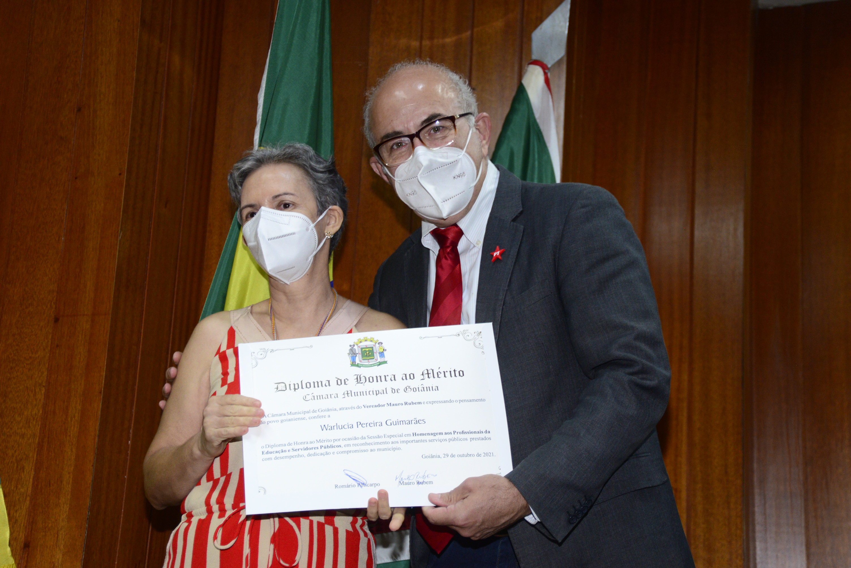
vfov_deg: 20.9
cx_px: 426
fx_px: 1537
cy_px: 284
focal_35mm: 65
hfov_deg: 30.9
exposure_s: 1/125
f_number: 5
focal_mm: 65
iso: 2500
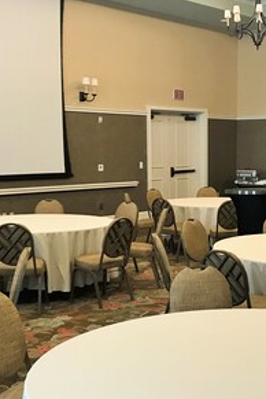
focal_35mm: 60
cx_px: 197
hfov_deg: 22.4
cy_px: 228
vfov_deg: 33.3
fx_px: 665
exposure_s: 1/15
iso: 40
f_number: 1.8
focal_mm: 3.99
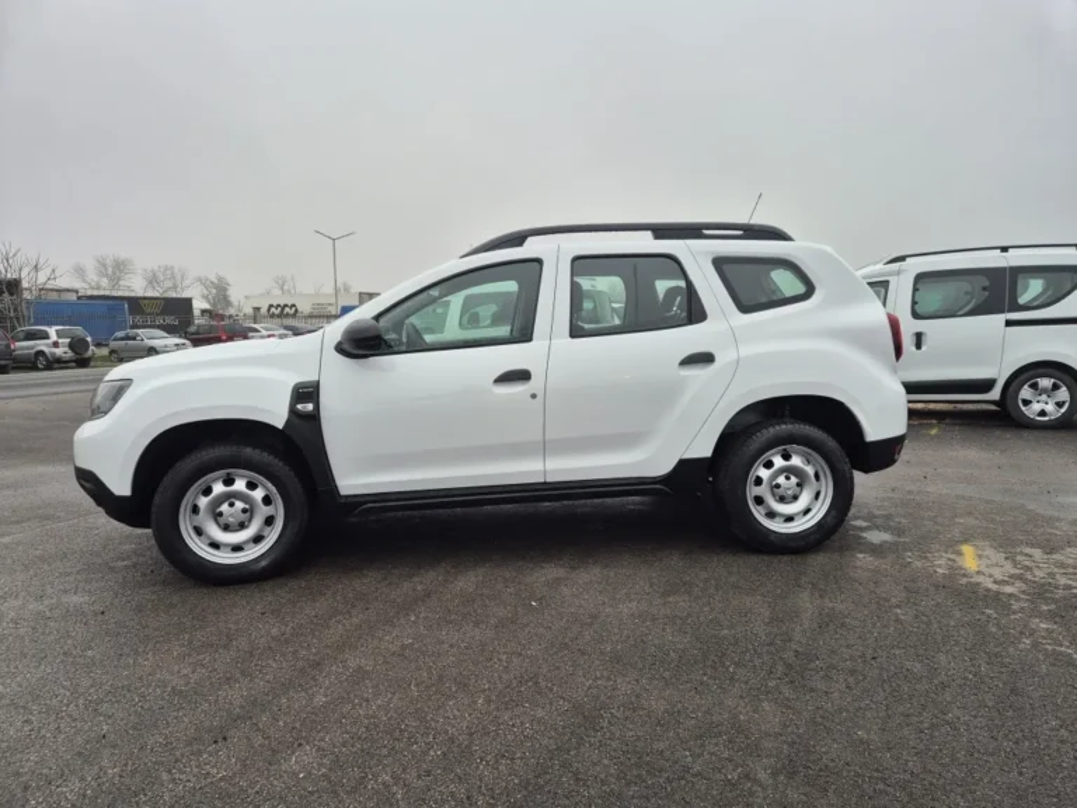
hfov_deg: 73.9
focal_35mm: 23
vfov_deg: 58.9
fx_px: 716
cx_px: 538
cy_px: 404
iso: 64
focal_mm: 5.4
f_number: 1.8
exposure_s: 1/180
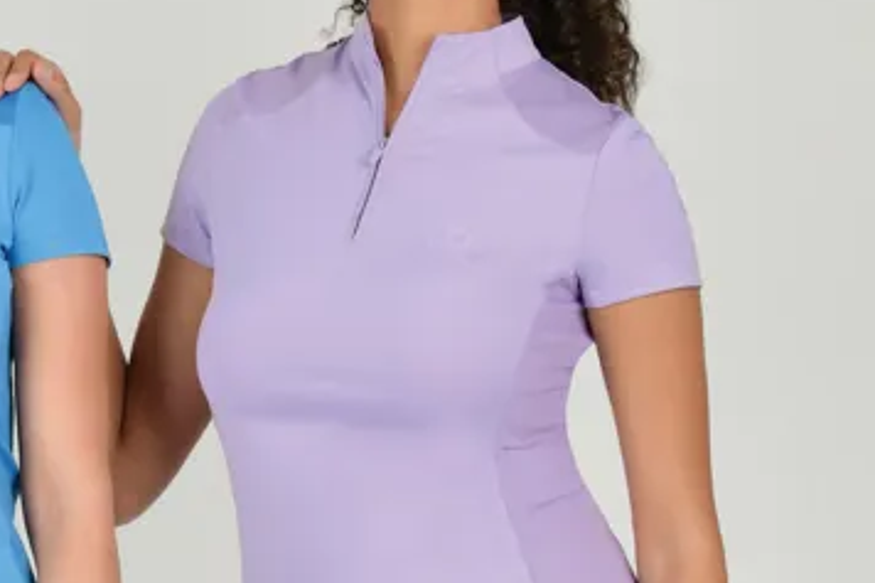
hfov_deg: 8.7
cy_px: 927
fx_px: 5733
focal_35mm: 236
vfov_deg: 5.7
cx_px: 128
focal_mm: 70
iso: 100
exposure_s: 1/160
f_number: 5.6
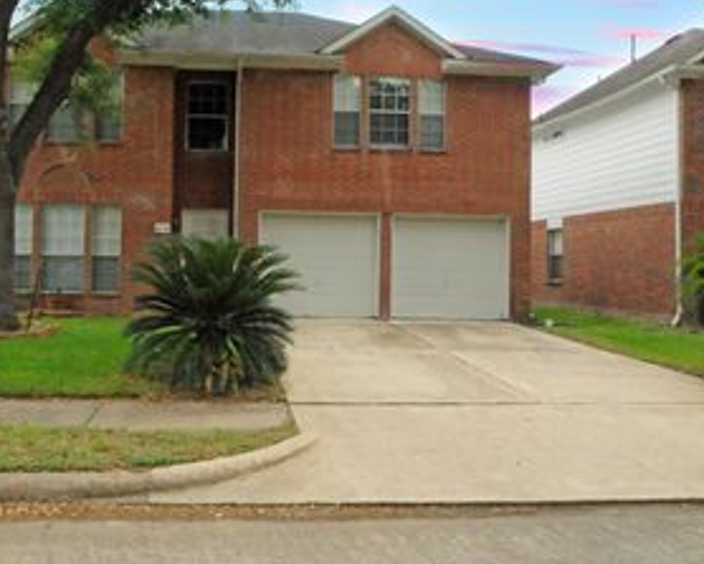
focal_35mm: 33
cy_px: 228
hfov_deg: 53.4
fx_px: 685
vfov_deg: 44.6
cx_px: 238
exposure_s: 1/250
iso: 3200
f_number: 25
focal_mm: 13
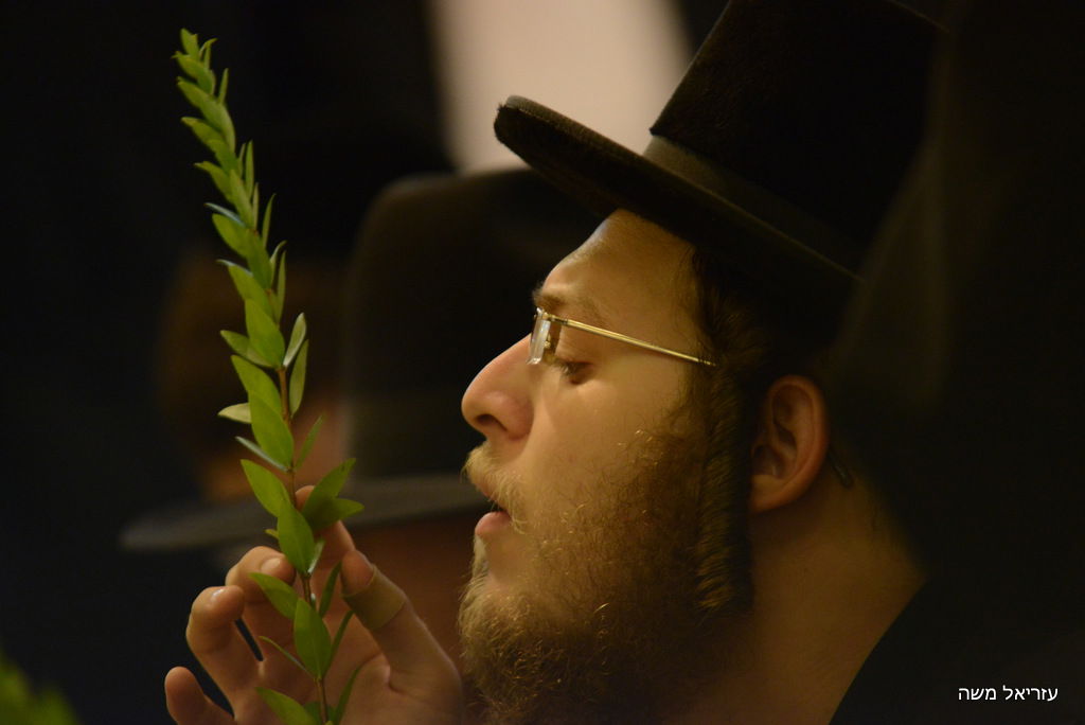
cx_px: 542
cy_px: 362
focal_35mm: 300
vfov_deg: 4.6
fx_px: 9046
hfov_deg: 6.9
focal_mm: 300
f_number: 4
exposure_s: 1/160
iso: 4000
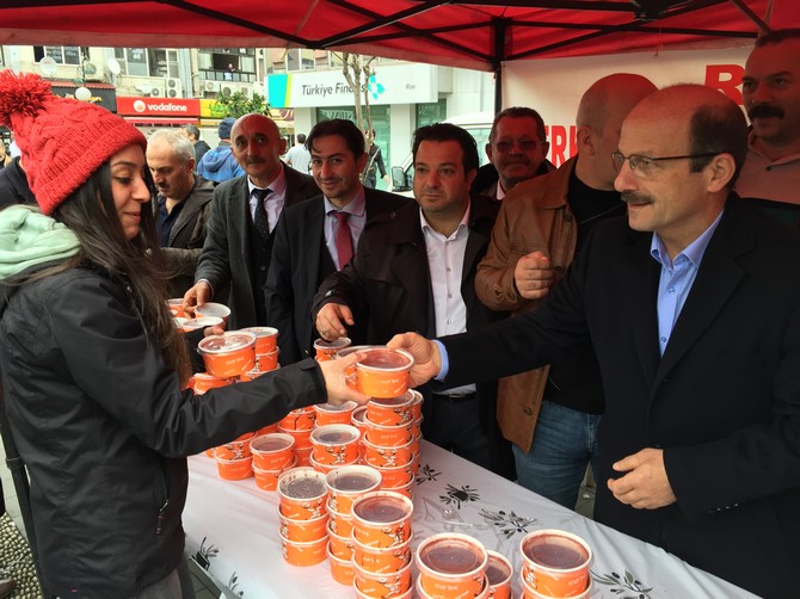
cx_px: 400
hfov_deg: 61.7
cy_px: 300
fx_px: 670
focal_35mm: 29
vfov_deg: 48.2
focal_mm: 4.15
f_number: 2.2
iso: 50
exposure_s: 1/100
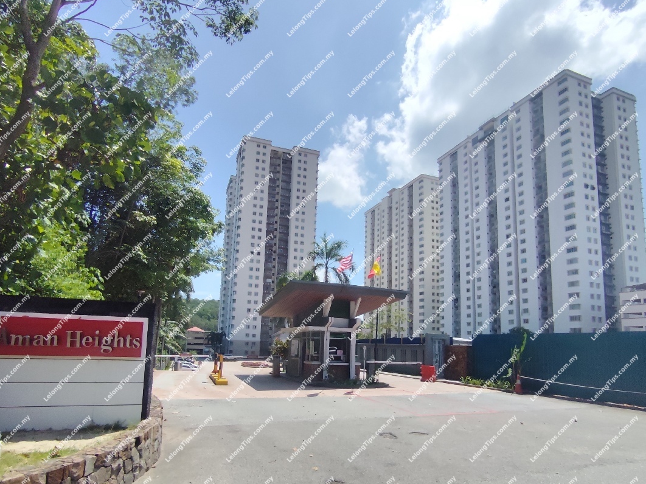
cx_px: 319
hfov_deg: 91.0
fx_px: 317
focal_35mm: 17
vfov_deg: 74.7
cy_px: 240
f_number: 2.2
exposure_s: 1/3065
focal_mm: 1.65
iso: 50
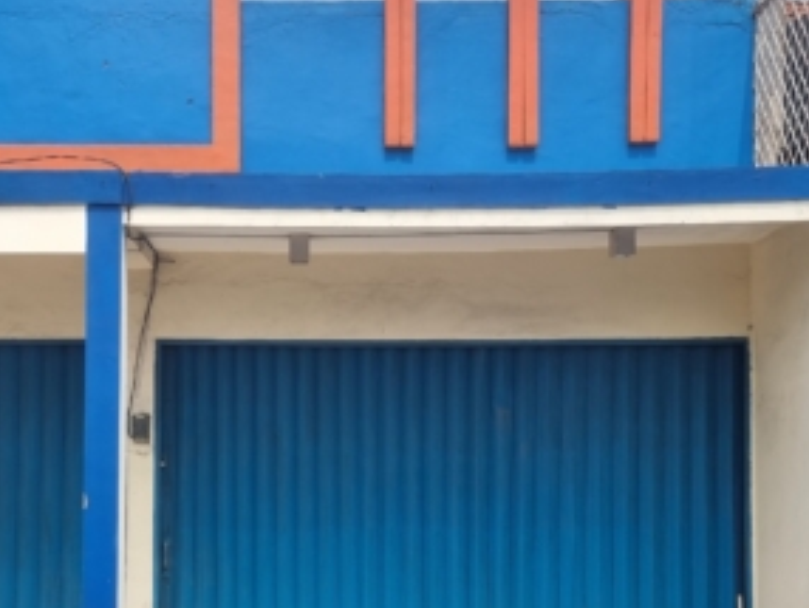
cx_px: 289
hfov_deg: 38.6
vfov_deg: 29.4
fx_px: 1146
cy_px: 433
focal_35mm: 49
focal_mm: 6.7
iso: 50
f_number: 1.8
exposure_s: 1/596
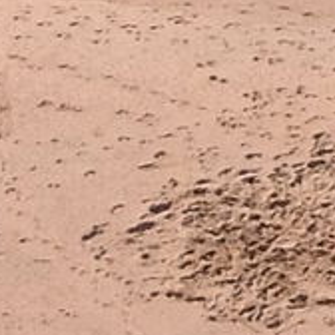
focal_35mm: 295
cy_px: -406
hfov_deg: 5.7
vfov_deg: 5.8
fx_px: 3230
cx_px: 847
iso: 80
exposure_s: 1/3367
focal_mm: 4.28
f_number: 2.4
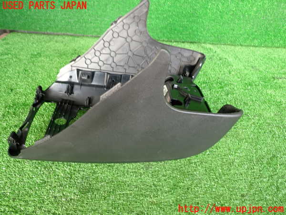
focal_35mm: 28
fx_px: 231
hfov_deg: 63.4
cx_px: 143
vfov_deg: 49.7
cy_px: 108
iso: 250
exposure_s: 1/30
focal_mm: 5.05
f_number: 2.2
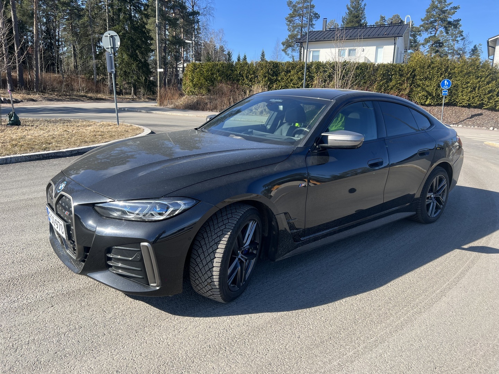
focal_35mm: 26
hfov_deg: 67.3
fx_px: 375
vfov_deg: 53.1
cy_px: 187
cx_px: 250
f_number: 1.5
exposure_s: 1/1377
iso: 50
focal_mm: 5.7
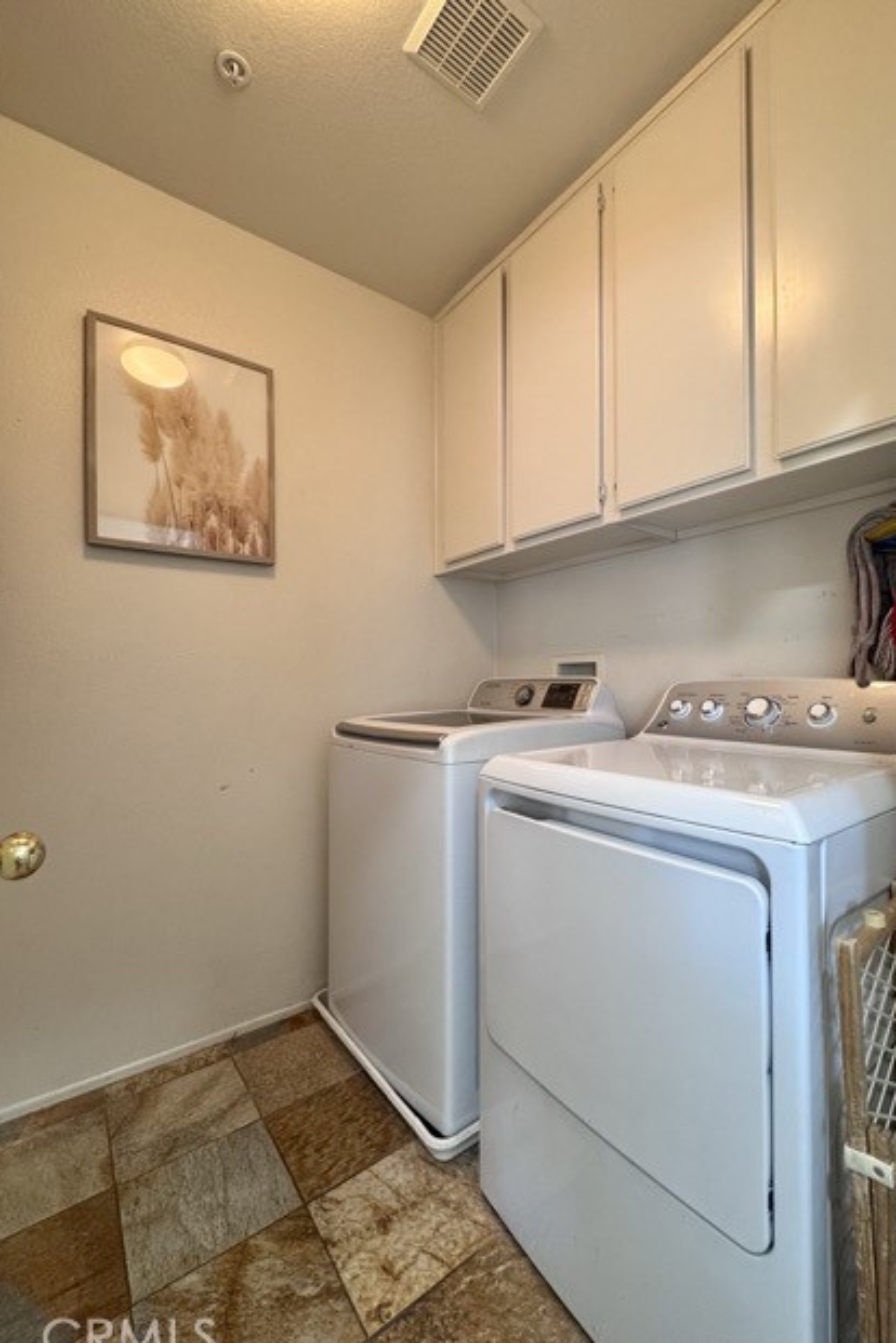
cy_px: 677
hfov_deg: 77.0
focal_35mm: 15
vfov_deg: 100.4
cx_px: 506
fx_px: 560
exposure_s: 1/60
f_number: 2.2
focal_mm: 2.22
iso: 250
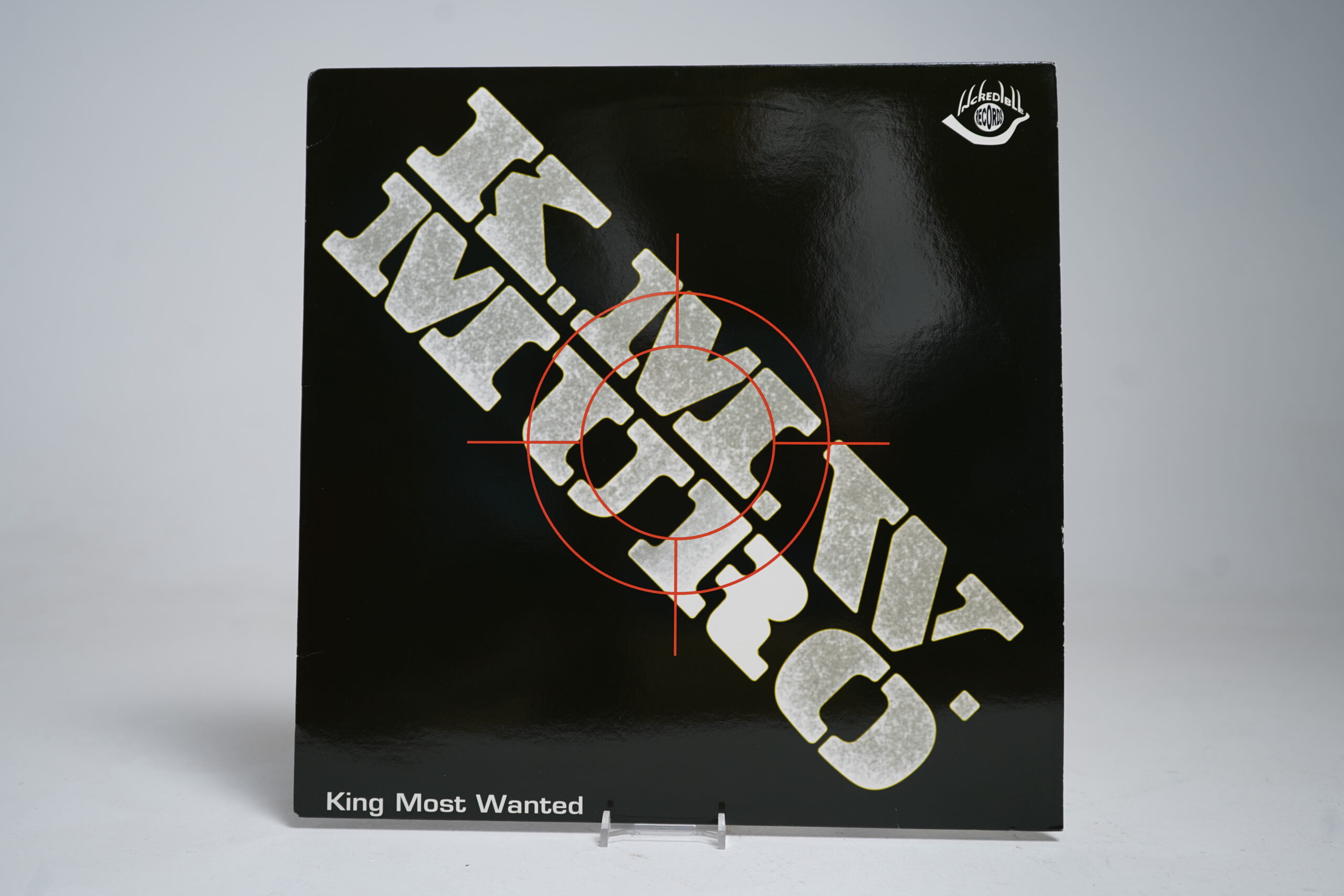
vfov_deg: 38.9
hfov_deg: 55.8
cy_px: 448
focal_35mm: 34
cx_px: 672
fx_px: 1269
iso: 64
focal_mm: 34
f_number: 5
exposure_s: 1/8
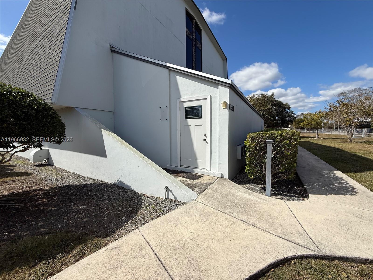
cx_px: 186
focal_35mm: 14
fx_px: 151
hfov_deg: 102.1
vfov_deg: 85.7
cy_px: 140
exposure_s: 1/3891
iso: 50
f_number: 2.2
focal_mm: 2.22
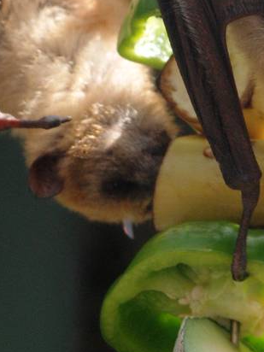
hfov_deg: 3.1
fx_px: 4901
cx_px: 154
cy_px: -131
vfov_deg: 4.1
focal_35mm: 482
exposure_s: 1/500
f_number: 5.6
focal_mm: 86
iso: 400
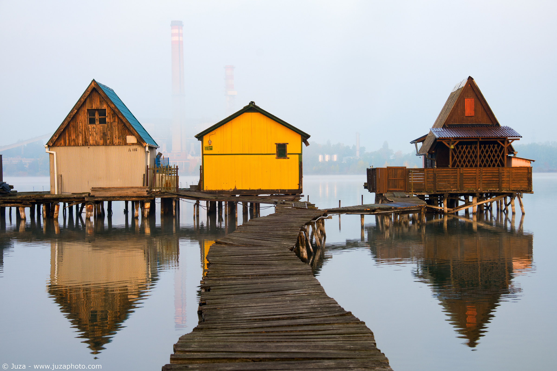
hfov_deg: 26.7
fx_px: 1176
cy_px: 186
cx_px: 278
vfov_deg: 17.9
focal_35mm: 76
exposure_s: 1/20
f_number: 11
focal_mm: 50.5
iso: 160
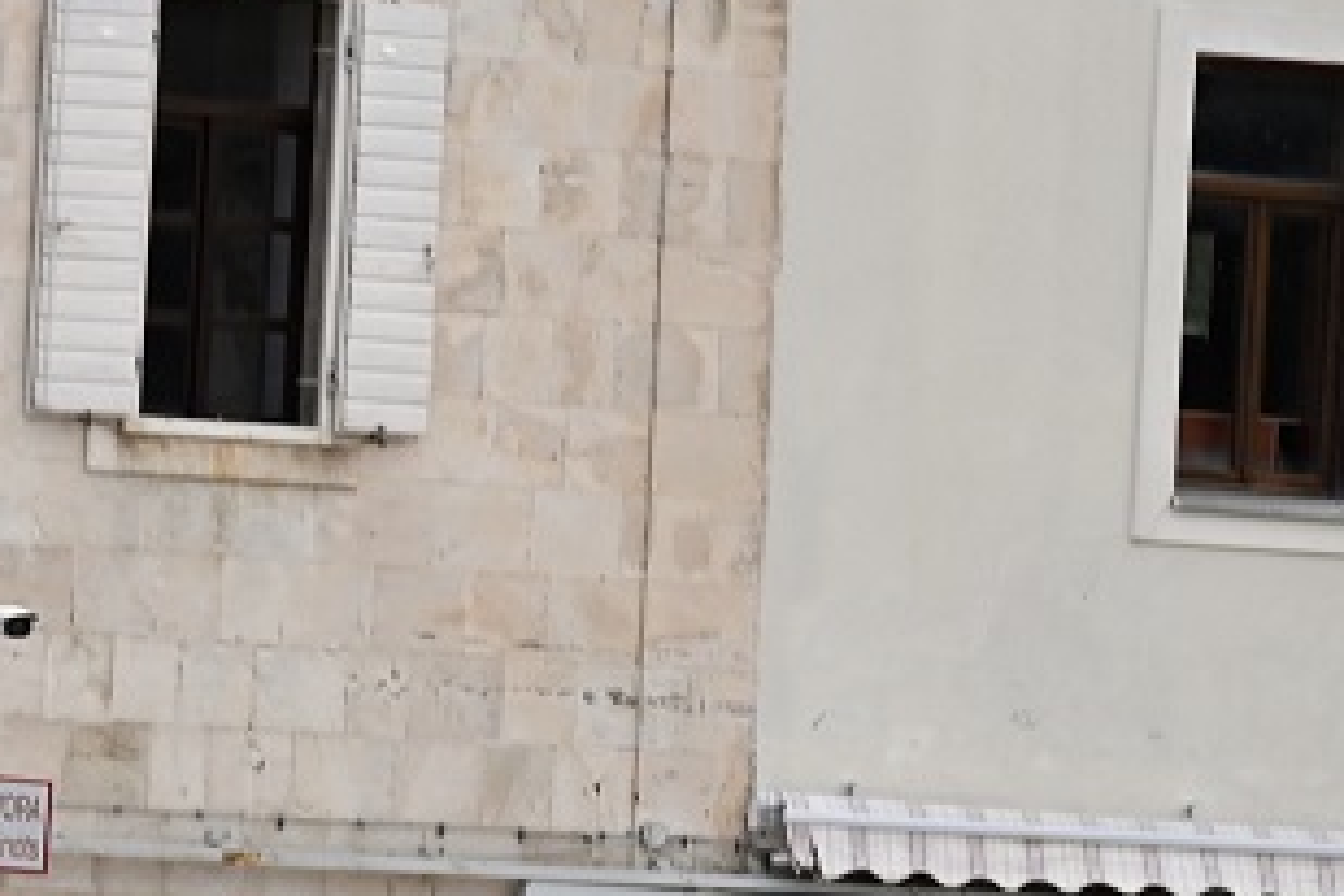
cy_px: 724
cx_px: -1122
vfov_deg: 1.8
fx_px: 28110
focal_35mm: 753
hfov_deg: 2.7
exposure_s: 1/1000
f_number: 4.8
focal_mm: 155
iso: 220
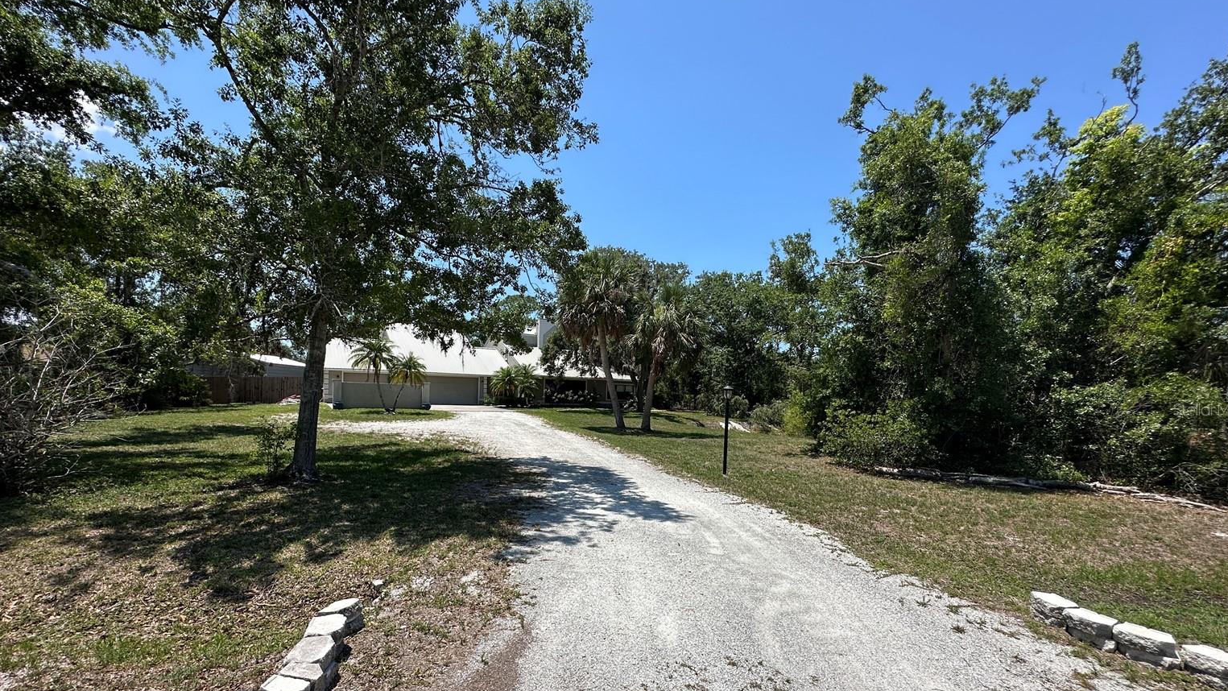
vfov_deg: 66.5
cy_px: 409
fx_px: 521
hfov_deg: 99.4
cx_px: 605
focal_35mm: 16
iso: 50
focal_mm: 2.22
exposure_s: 1/2353
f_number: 2.2
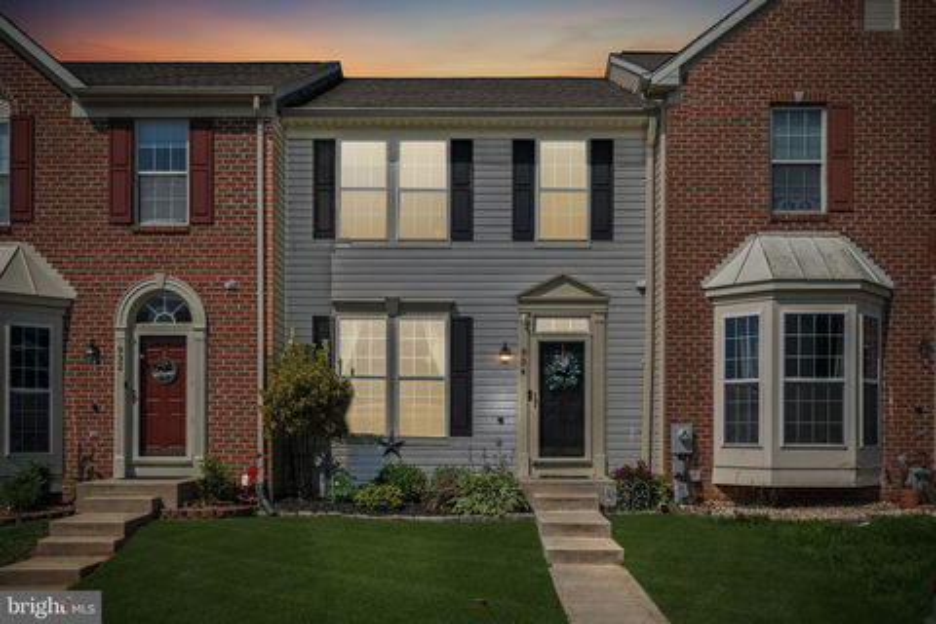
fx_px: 819
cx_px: 468
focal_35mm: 32
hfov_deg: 59.5
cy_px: 312
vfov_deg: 41.7
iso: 200
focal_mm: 31.5
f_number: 8
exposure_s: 1/1250
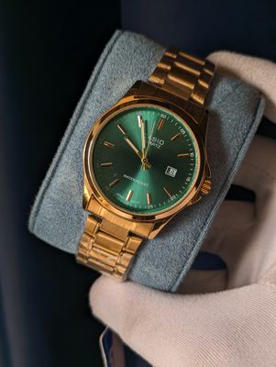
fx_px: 509
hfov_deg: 30.3
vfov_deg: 39.6
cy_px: 184
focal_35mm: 48
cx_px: 138
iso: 47
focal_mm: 6.81
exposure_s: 1/150
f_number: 1.85
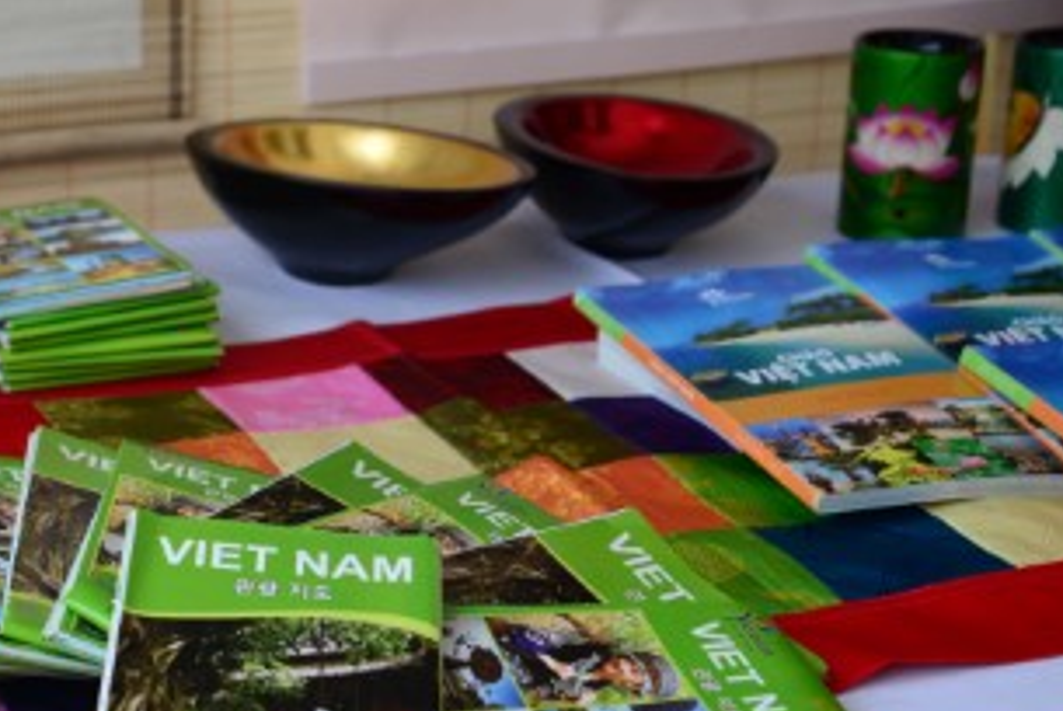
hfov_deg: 24.3
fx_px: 2453
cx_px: 357
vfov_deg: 16.5
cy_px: 293
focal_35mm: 83
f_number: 5
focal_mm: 46
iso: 100
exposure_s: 1/80
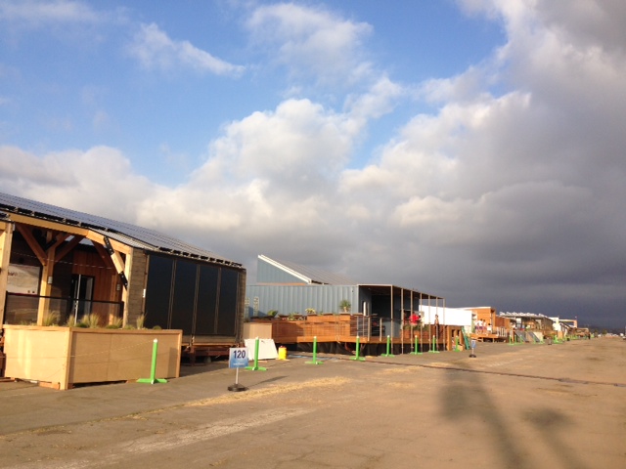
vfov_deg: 42.9
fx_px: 597
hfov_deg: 55.4
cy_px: 234
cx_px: 313
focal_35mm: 33
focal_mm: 4.13
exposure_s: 1/1205
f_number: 2.4
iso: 50
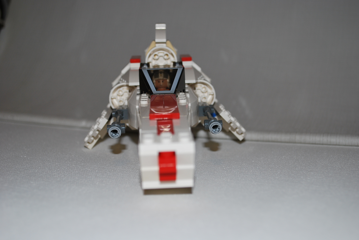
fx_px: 524
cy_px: 120
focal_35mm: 52
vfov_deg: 25.8
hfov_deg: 37.8
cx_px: 180
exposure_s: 1/60
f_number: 5.3
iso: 200
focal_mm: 35
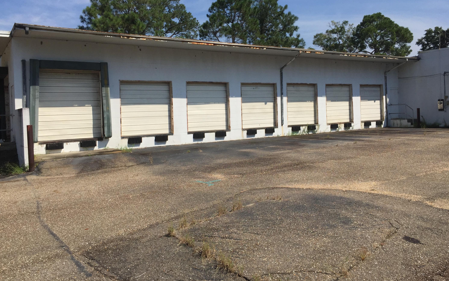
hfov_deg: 61.2
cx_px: 226
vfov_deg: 40.5
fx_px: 379
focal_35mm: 31
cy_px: 125
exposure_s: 1/3597
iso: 32
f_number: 2.2
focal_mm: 4.15
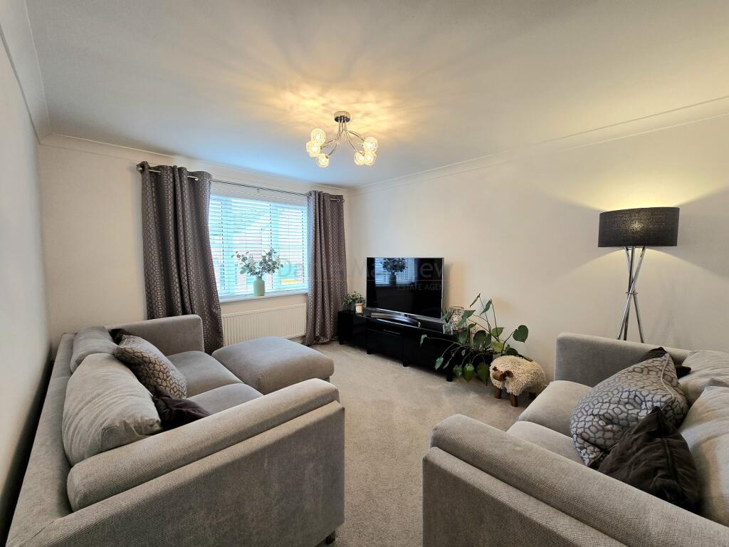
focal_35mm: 13
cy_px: 274
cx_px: 364
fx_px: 274
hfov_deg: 106.2
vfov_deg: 89.9
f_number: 2.2
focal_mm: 2.2
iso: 80
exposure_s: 1/50.3
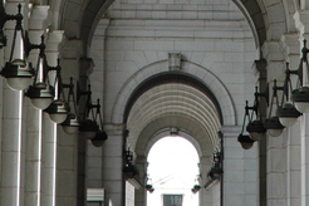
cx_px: 168
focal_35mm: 277
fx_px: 2377
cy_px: -201
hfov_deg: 7.4
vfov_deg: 4.9
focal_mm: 70
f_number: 8
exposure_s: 1/200
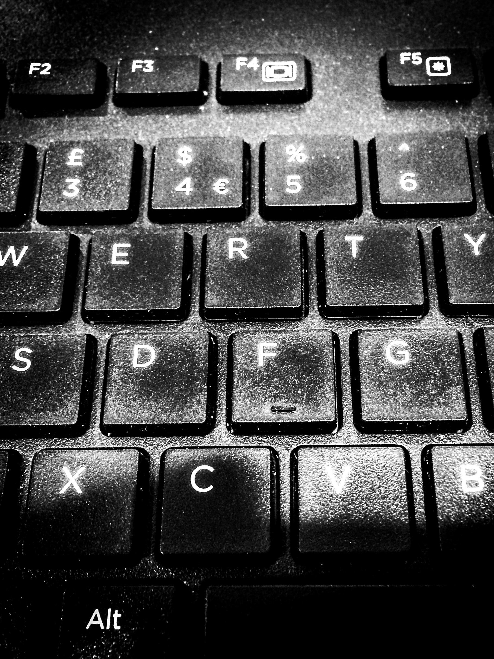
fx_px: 742
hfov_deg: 36.8
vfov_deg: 47.9
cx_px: 265
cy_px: 330
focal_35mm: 39
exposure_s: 1/17
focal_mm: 4.15
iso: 250
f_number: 2.2
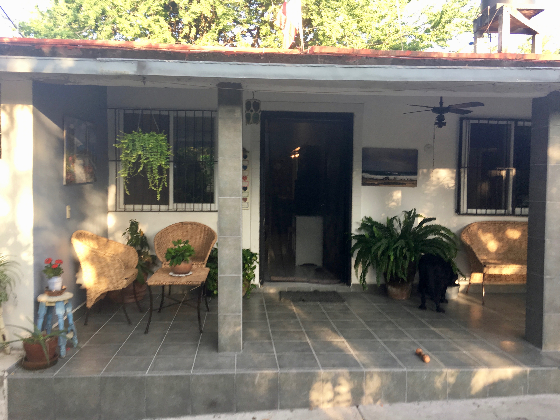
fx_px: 469
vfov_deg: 48.2
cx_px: 280
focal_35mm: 29
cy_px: 210
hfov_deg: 61.7
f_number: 2.2
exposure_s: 1/60
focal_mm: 4.15
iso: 32
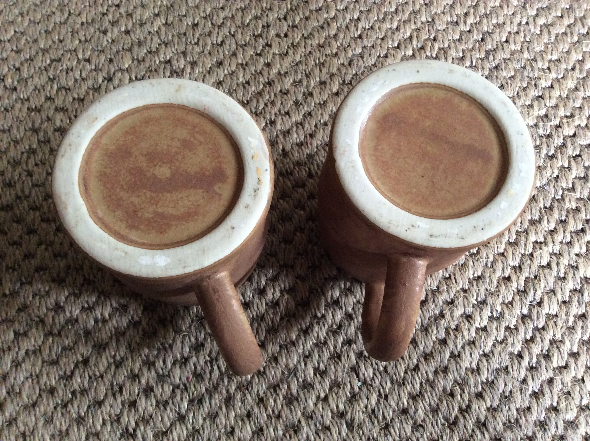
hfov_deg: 56.9
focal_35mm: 32
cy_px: 220
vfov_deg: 44.1
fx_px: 545
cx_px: 295
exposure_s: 1/25
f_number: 2.4
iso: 250
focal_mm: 3.3
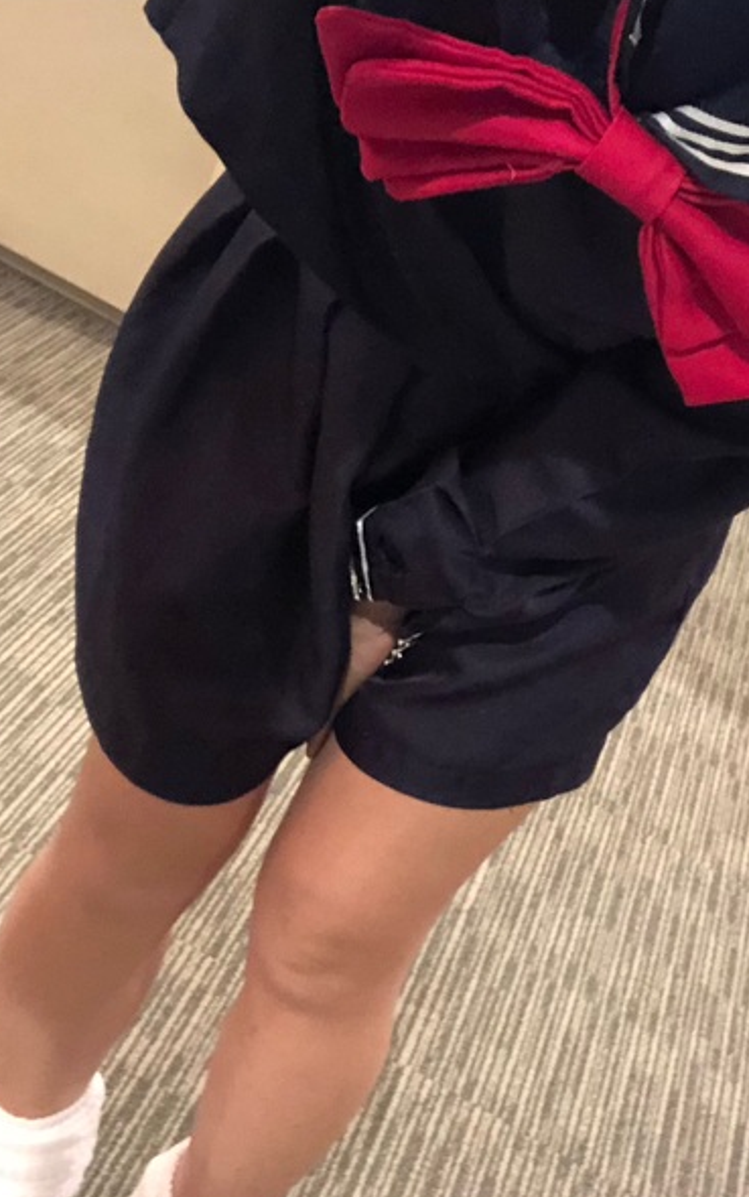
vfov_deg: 43.5
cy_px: 604
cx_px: 392
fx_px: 1502
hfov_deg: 28.0
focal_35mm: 46
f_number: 2.2
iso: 800
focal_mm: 2.87
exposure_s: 1/15
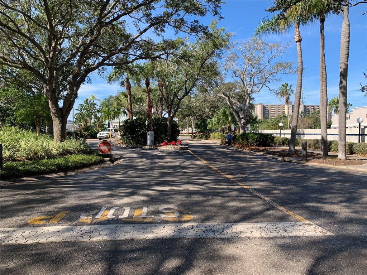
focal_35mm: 26
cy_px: 138
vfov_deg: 53.1
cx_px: 184
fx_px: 276
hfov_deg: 67.3
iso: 25
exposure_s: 1/1043
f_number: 1.8
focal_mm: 4.25
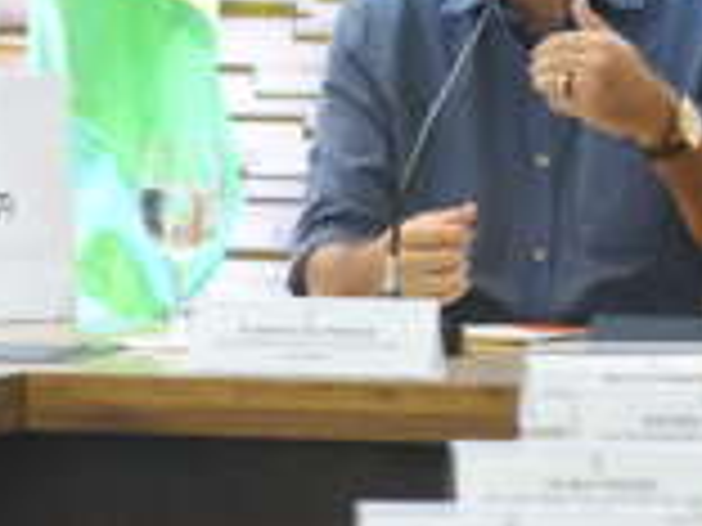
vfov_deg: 3.4
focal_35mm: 438
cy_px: -61
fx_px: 8882
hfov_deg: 4.5
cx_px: -261
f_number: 4.5
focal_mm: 118
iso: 8000
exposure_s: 1/160
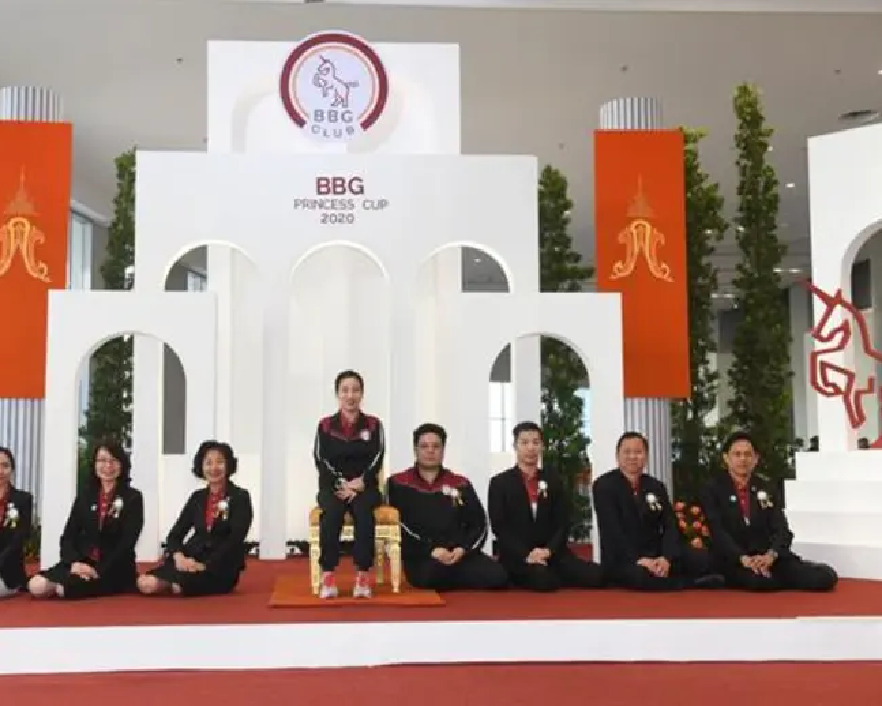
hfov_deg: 42.8
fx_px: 1123
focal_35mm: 43
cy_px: 353
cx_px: 378
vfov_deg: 34.9
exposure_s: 1/100
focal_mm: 38
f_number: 5
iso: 800
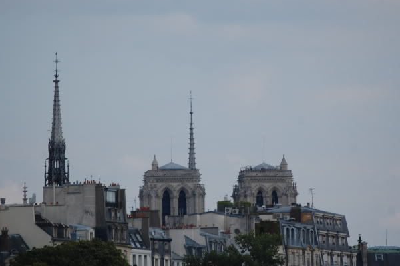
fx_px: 4440
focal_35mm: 400
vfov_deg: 3.4
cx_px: 207
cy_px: 123
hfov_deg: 5.2
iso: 360
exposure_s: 1/2000
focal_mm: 200
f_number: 5.6
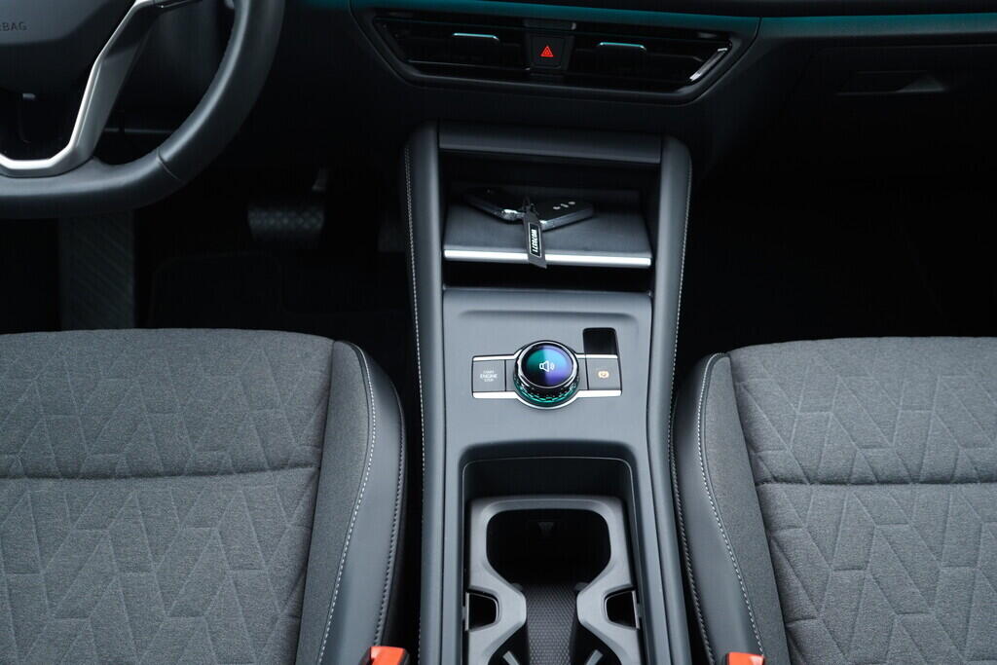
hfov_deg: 53.1
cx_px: 498
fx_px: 997
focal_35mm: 36
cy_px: 332
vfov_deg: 36.9
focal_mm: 24
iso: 320
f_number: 2.8
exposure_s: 1/40
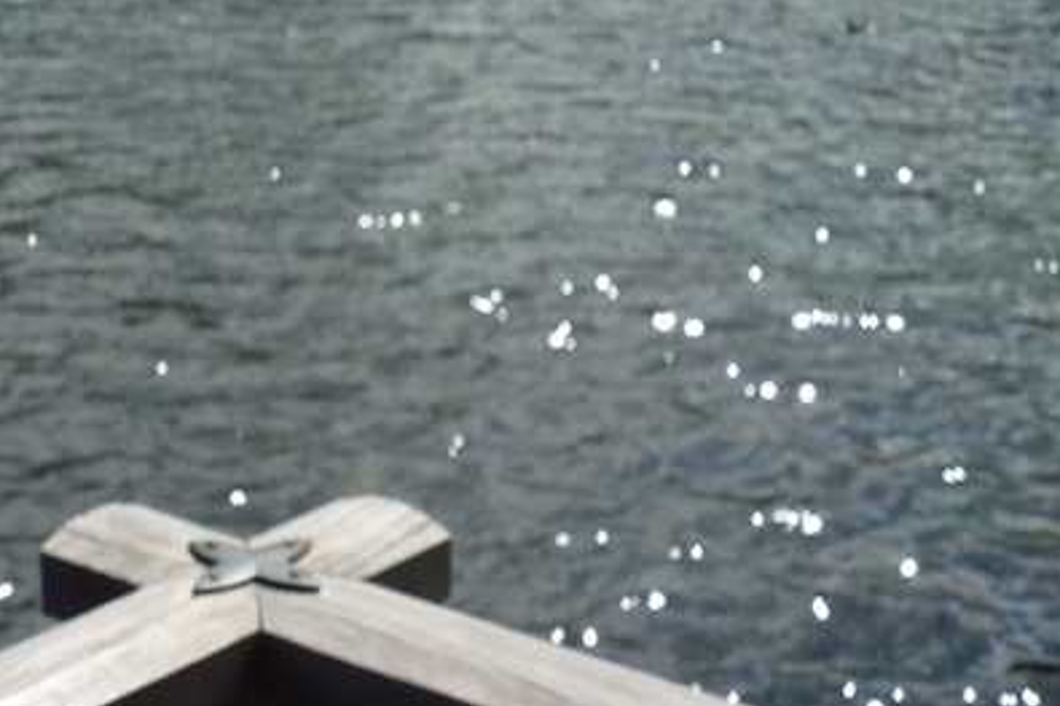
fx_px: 2354
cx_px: 534
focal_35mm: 80
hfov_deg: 25.4
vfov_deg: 17.0
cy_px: 311
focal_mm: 13.5
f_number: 6.3
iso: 125
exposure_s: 1/400
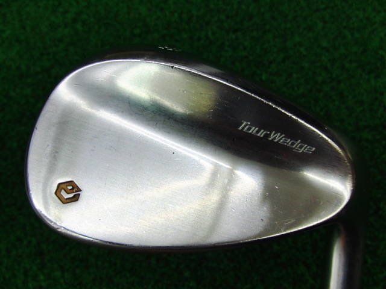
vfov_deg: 38.7
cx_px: 193
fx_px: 413
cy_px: 144
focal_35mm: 37
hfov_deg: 50.1
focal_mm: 6.42
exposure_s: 1/80
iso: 160
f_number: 3.6
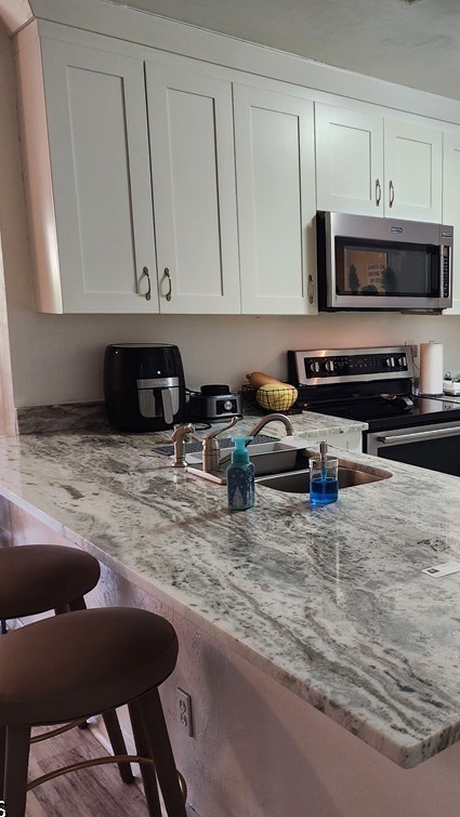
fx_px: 737
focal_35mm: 34
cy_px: 412
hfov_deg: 32.0
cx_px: 459
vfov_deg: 58.0
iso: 400
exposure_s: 1/120
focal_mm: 5.4
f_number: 1.8
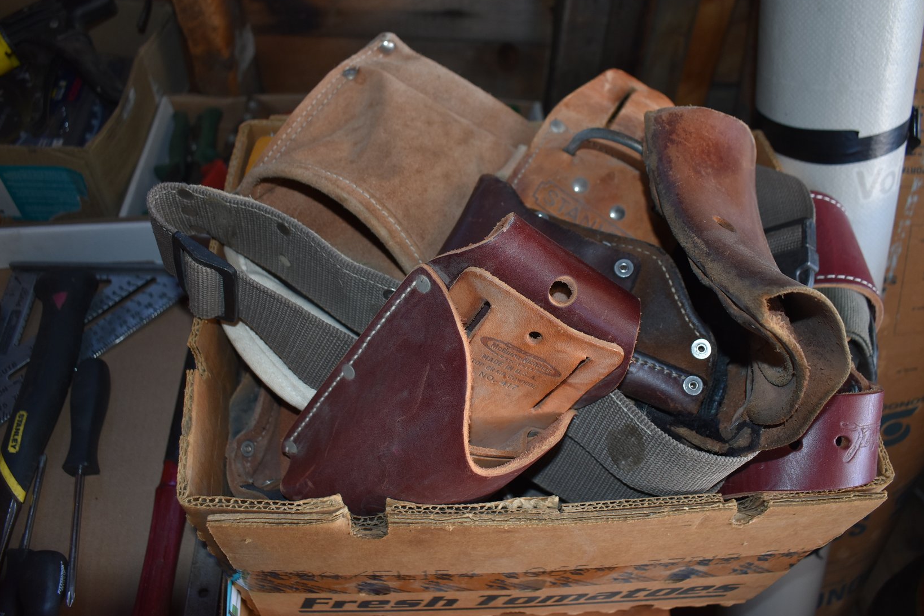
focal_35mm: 28
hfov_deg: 65.5
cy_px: 312
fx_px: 718
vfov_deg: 46.4
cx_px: 470
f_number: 3.5
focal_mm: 18
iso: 400
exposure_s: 1/125
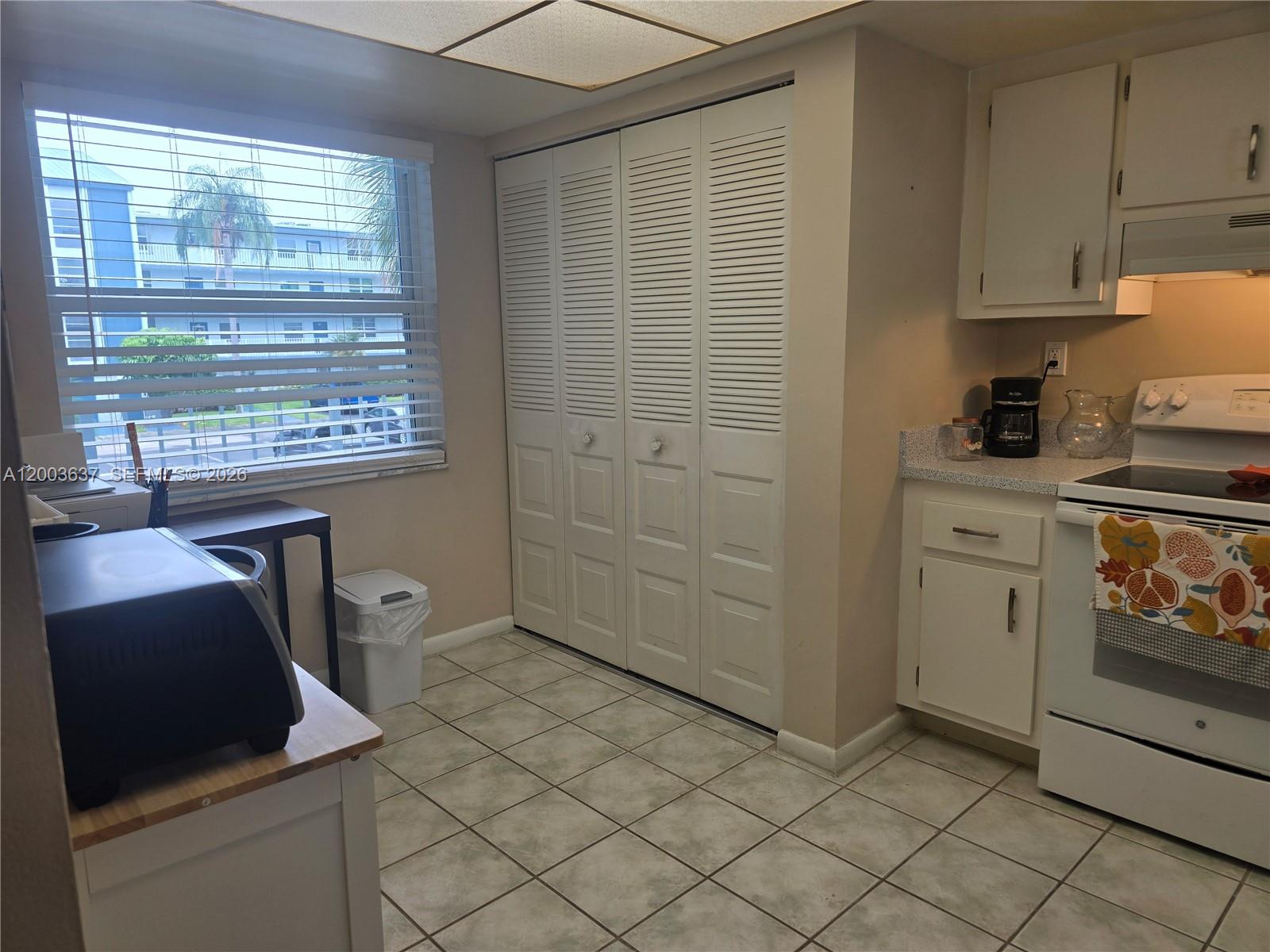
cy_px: 476
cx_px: 635
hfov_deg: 73.9
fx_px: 844
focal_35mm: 23
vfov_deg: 58.9
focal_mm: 6.3
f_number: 1.7
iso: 32
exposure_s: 1/120
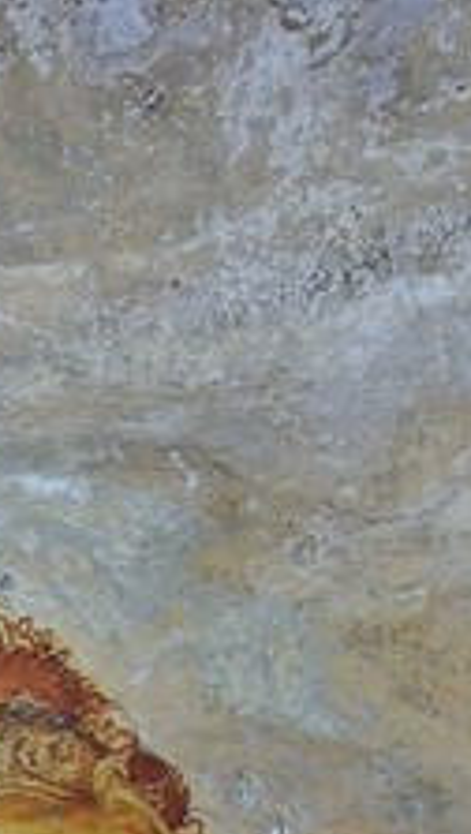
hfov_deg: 6.4
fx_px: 2987
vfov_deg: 14.4
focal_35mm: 135
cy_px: 1388
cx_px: -1671
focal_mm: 18
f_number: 7.1
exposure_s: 1/13
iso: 1600
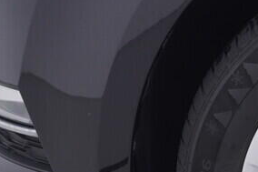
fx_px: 931
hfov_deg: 14.6
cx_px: 399
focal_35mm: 130
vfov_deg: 10.4
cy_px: 198
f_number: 4
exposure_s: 1/60
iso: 125
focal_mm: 24
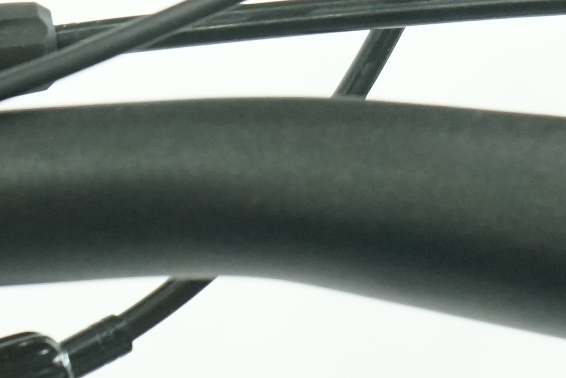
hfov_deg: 7.6
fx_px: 4230
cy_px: -95
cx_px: 516
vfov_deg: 5.1
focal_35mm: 269
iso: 2500
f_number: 5.6
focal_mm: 49
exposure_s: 1/200
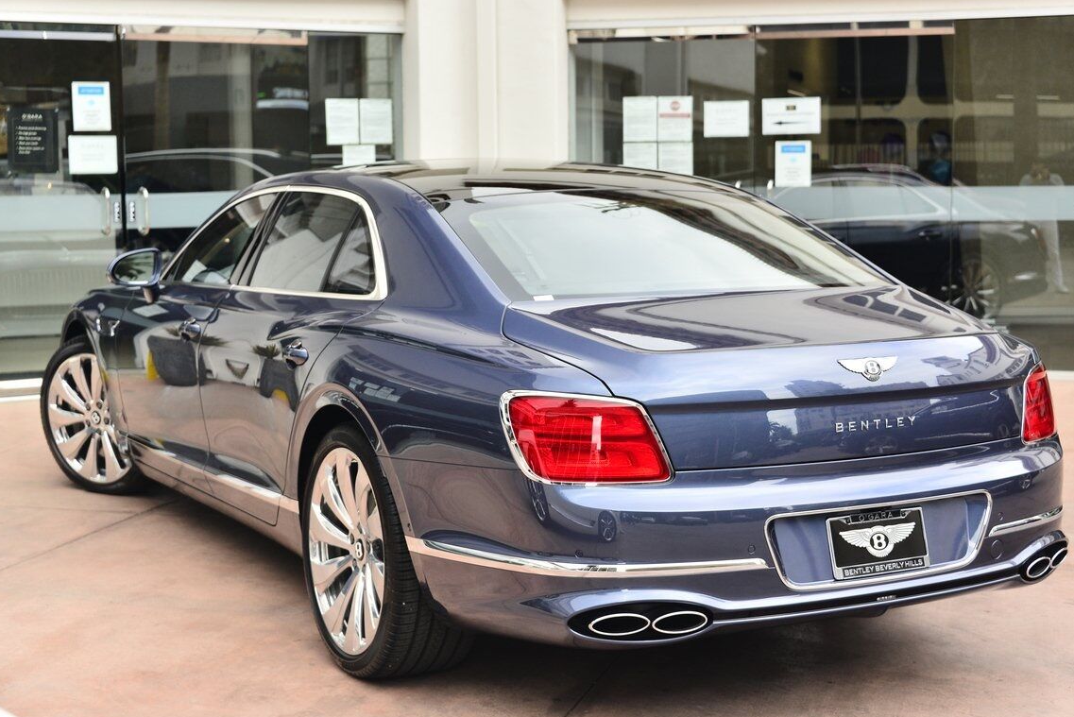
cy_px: 347
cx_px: 561
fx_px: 1641
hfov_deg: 36.2
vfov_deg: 24.6
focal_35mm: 55
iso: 400
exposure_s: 1/400
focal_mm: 52
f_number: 4.5
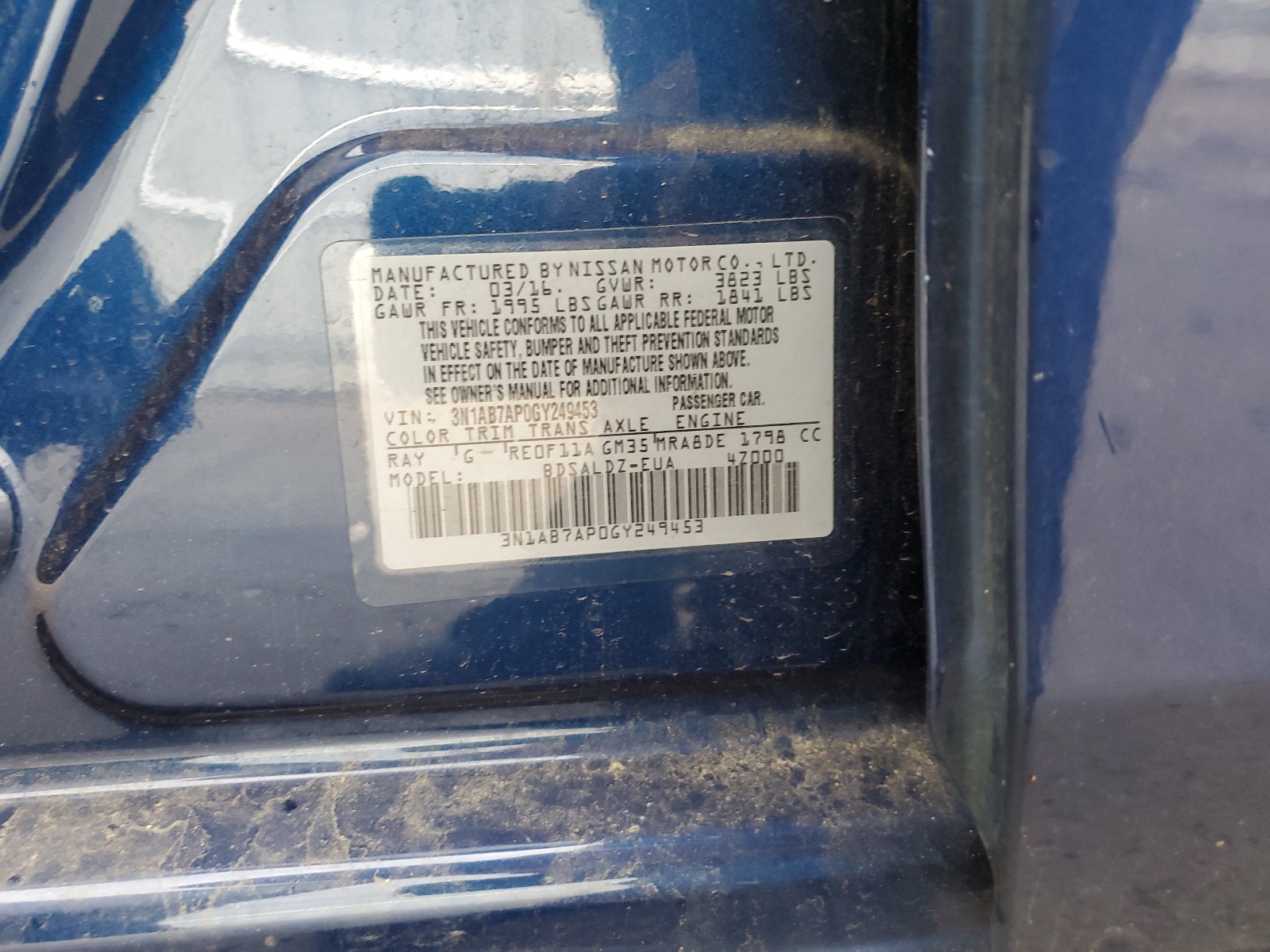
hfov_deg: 67.3
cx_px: 635
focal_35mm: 26
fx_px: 954
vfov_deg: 53.1
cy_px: 476
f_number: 1.5
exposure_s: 1/60.2
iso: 190
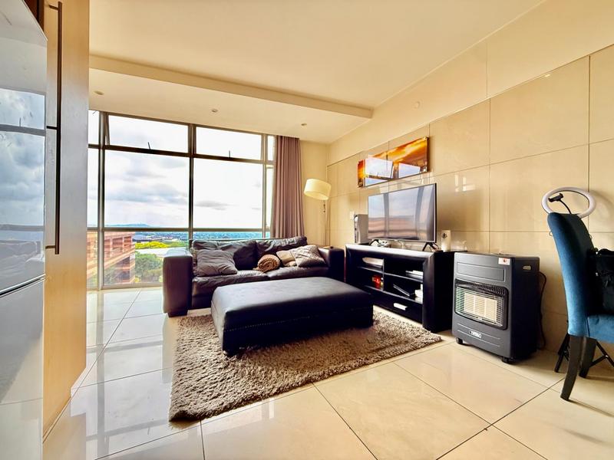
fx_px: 248
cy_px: 230
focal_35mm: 14
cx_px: 307
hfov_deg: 102.1
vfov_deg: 85.7
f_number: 2.2
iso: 320
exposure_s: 1/99
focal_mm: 2.22
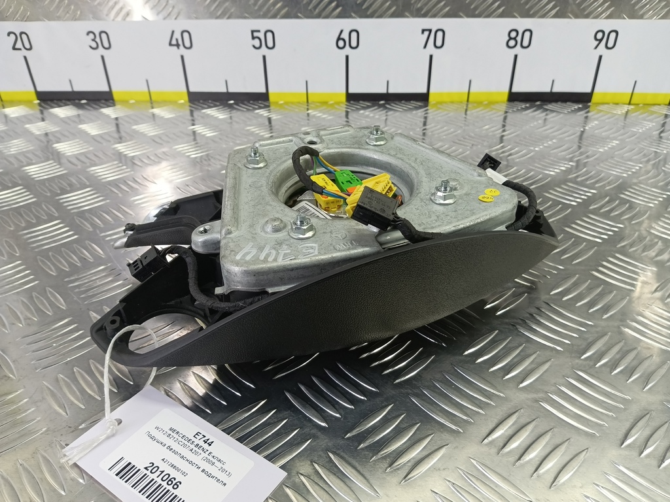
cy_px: 251
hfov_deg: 73.9
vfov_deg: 58.9
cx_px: 335
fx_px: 445
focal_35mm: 23
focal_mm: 4.11
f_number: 1.6
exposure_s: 1/50
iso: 127
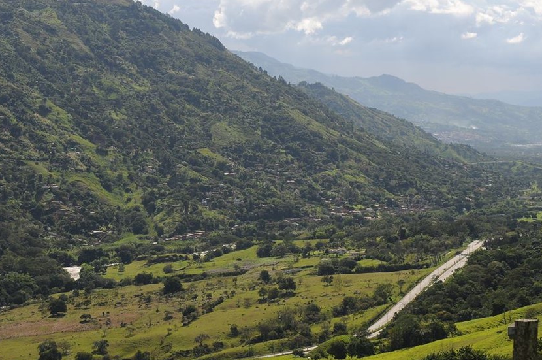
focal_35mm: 74
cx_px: 289
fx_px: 1113
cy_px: 159
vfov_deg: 18.4
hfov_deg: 27.4
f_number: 7.1
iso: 200
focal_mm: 40
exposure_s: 1/800
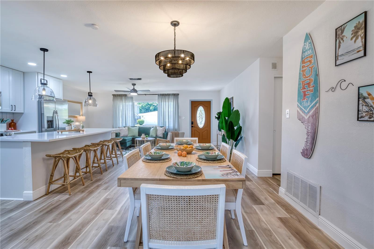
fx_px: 156
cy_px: 124
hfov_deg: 100.4
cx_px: 187
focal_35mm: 15
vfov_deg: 77.3
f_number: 8
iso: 100
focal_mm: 10
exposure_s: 1/4
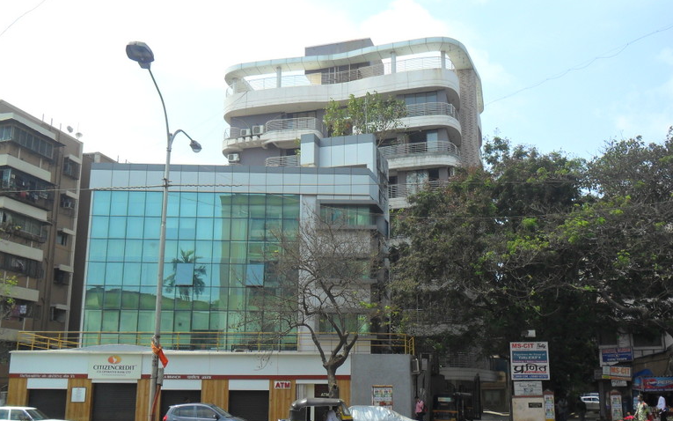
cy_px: 239
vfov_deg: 31.9
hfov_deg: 49.3
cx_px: 340
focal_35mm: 40
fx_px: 734
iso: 100
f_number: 4
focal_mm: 6.6
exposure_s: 1/750
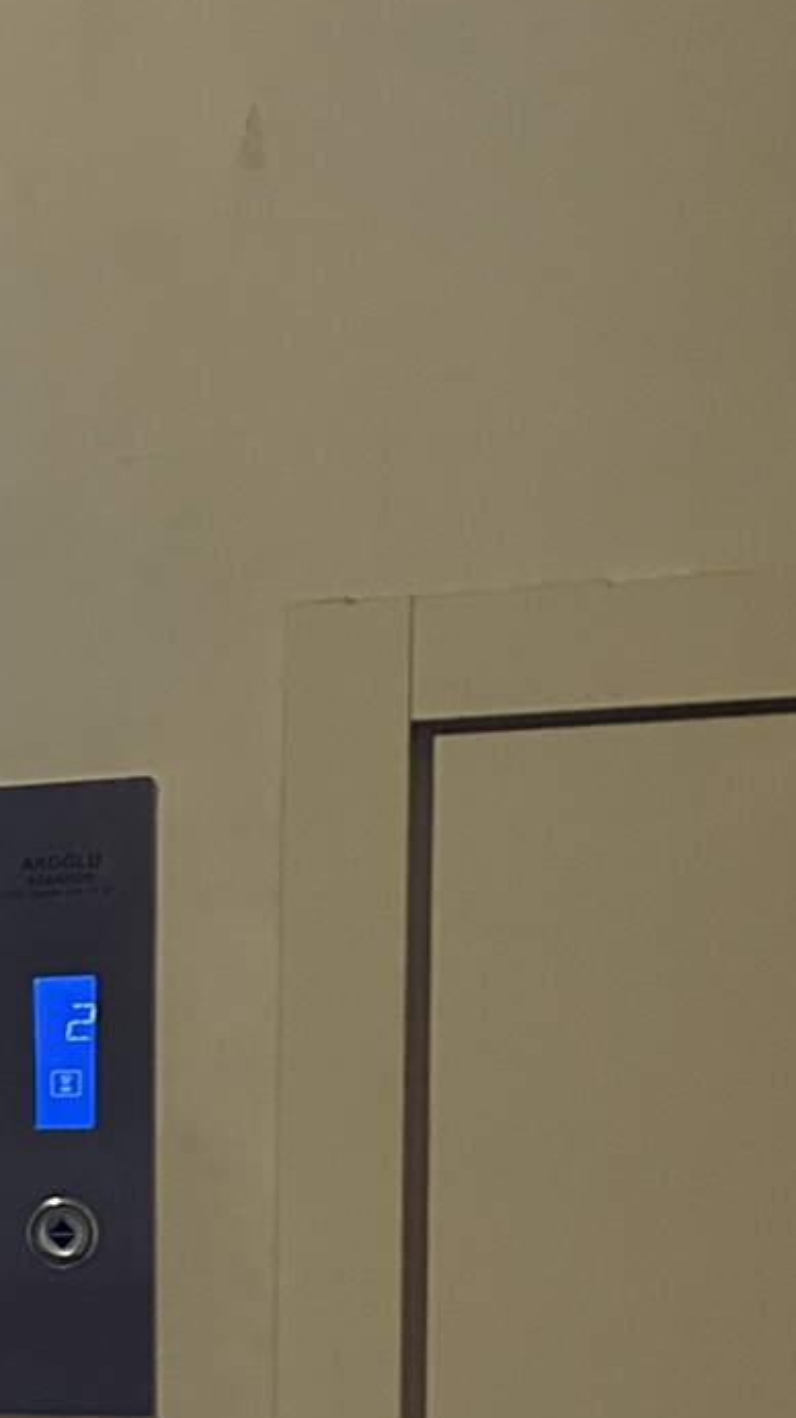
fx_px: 3156
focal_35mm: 84
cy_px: 1317
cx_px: -607
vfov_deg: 24.5
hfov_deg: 13.1
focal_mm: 5.7
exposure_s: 1/33
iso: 400
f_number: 1.5
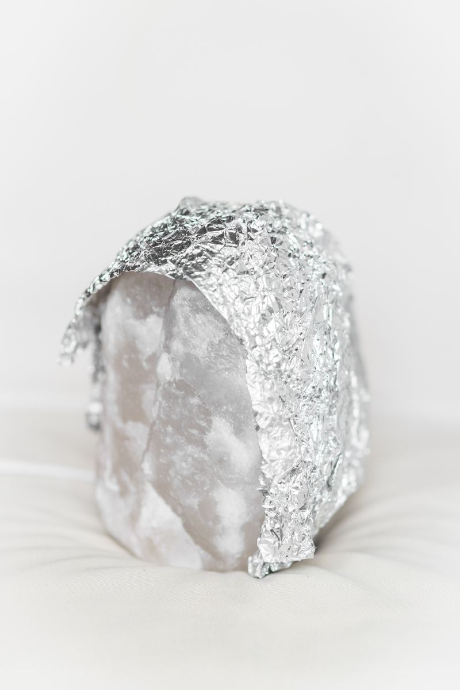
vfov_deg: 23.9
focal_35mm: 85
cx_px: 230
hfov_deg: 16.1
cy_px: 345
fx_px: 1629
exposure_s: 1/10
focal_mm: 85
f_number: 1.8
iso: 640
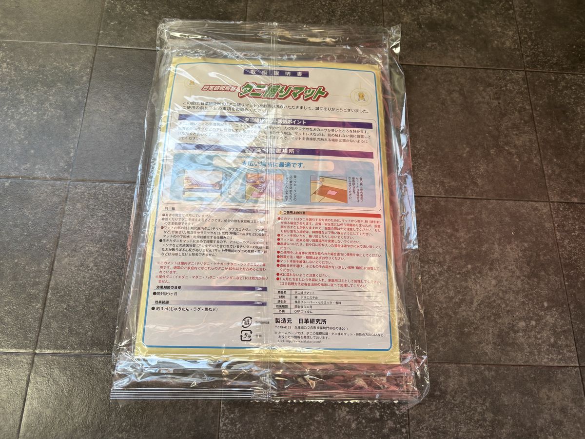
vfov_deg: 53.1
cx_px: 292
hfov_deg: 67.3
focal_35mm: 26
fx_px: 439
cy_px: 220
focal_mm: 5.96
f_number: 1.6
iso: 32
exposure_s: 1/133
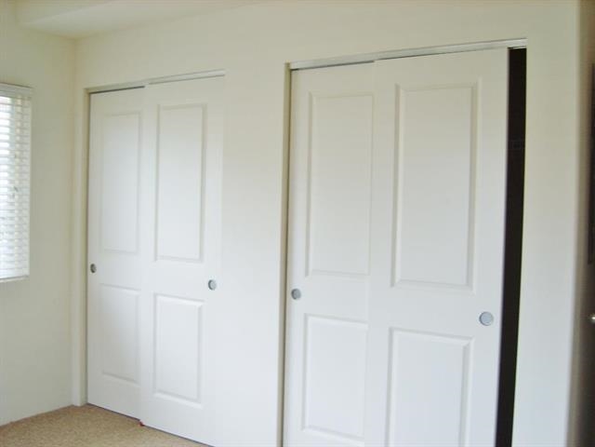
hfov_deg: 52.6
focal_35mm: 35
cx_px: 298
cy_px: 224
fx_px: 602
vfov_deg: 40.7
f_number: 2.8
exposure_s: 1/45
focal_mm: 7.4
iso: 50
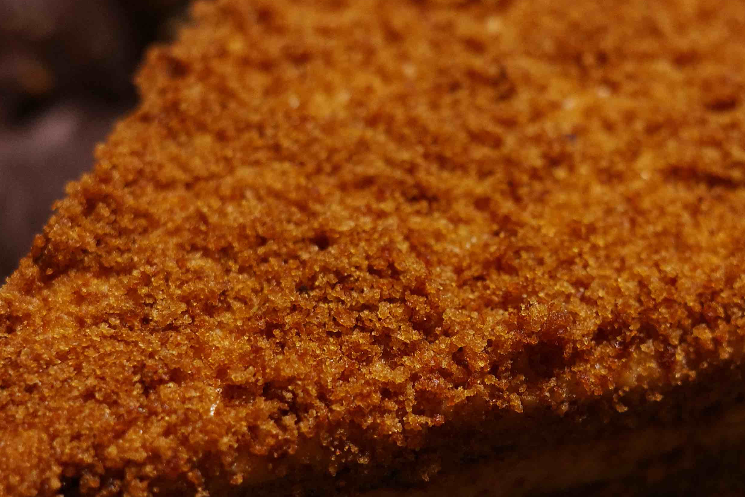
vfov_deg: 14.1
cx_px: 487
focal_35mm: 97
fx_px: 2007
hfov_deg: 21.0
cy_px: 319
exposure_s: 1/40
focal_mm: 26
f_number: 2.8
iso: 800
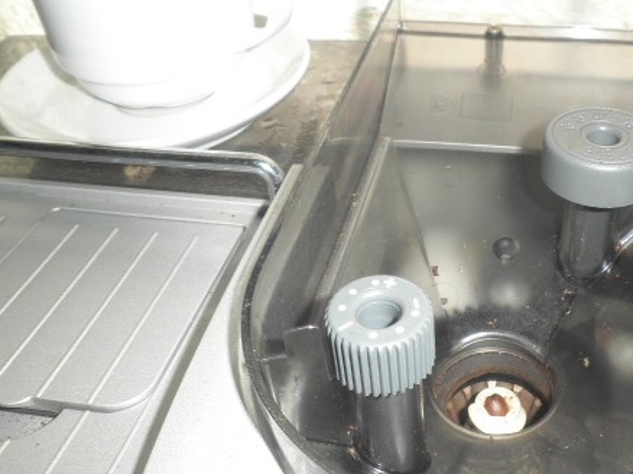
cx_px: 439
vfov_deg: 37.7
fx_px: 695
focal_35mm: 38
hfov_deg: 47.9
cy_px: 228
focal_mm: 4.7
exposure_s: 1/30
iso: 100
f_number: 7.8
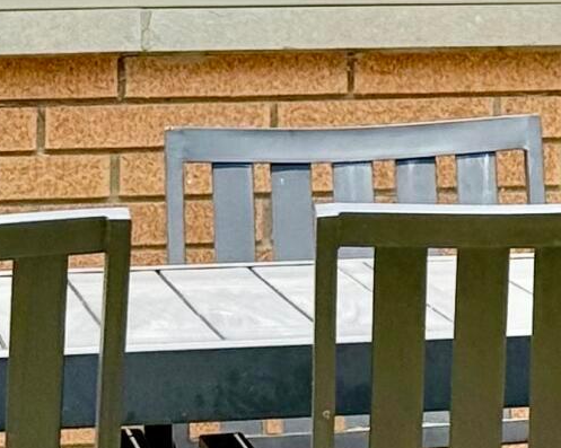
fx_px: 4696
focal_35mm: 283
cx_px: 1315
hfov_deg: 6.5
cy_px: -243
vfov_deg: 5.4
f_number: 1.78
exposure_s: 1/2667
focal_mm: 6.76
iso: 100
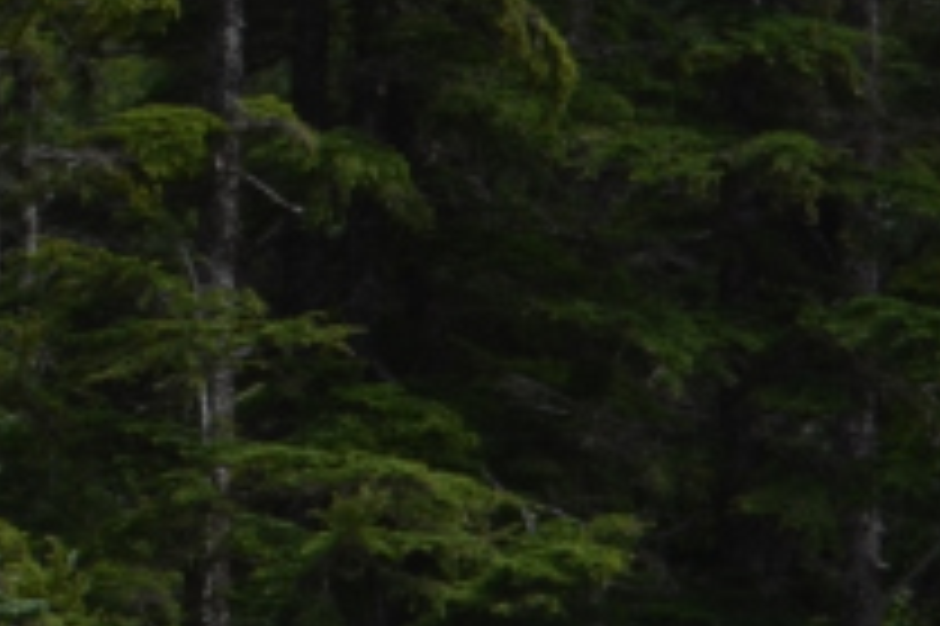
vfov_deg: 4.4
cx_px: -1732
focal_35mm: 309
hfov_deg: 6.2
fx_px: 8060
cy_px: -509
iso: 140
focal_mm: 35
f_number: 8
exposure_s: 1/250
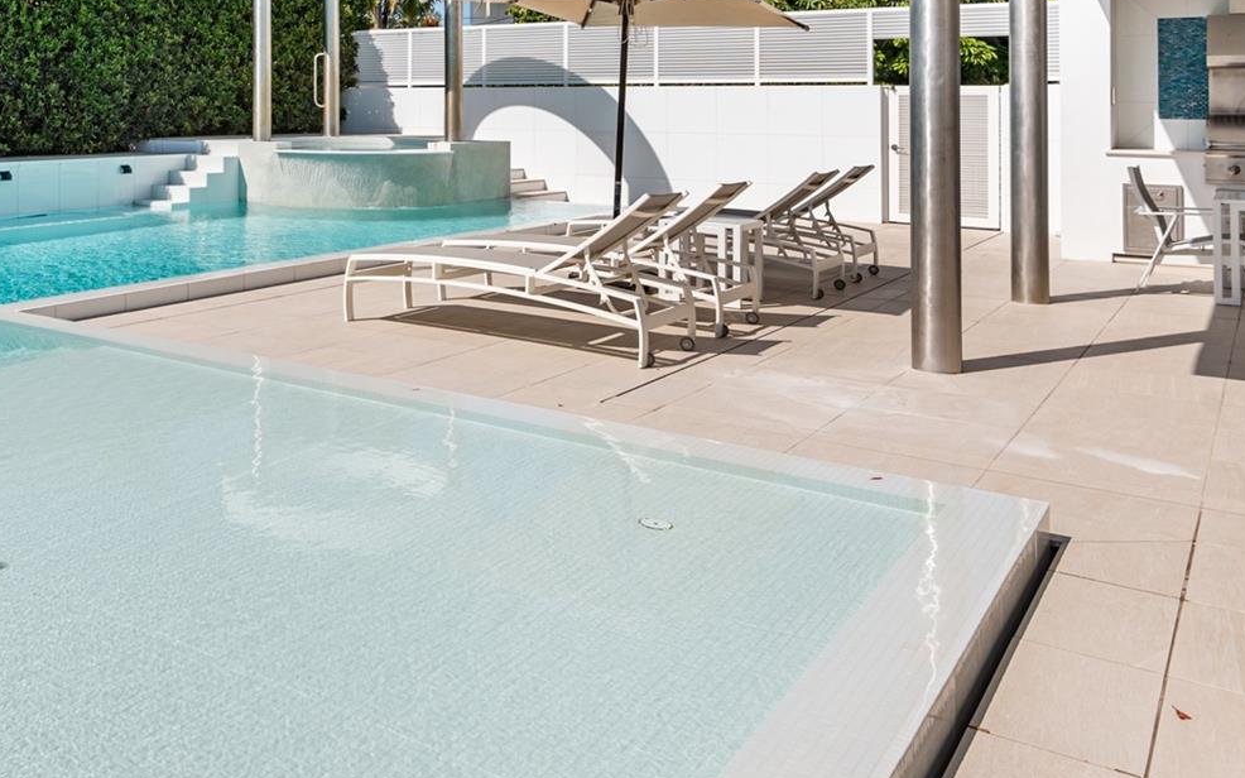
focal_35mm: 36
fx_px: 1221
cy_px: 78
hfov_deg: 48.9
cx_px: 150
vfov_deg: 33.5
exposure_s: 1/800
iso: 250
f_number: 8
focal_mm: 17
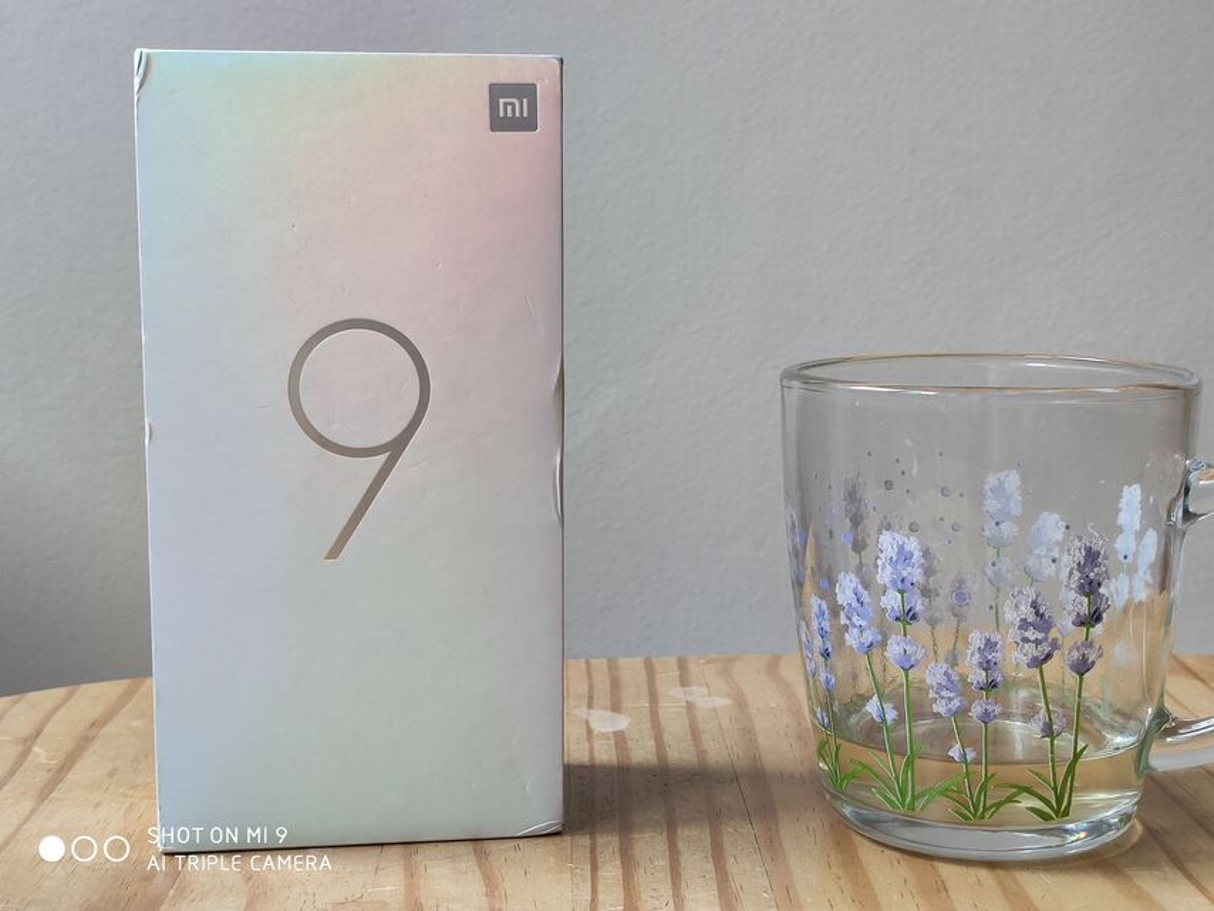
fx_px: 912
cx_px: 607
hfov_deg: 67.3
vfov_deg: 53.1
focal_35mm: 26
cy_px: 456
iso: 899
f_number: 1.75
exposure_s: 1/100
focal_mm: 4.75
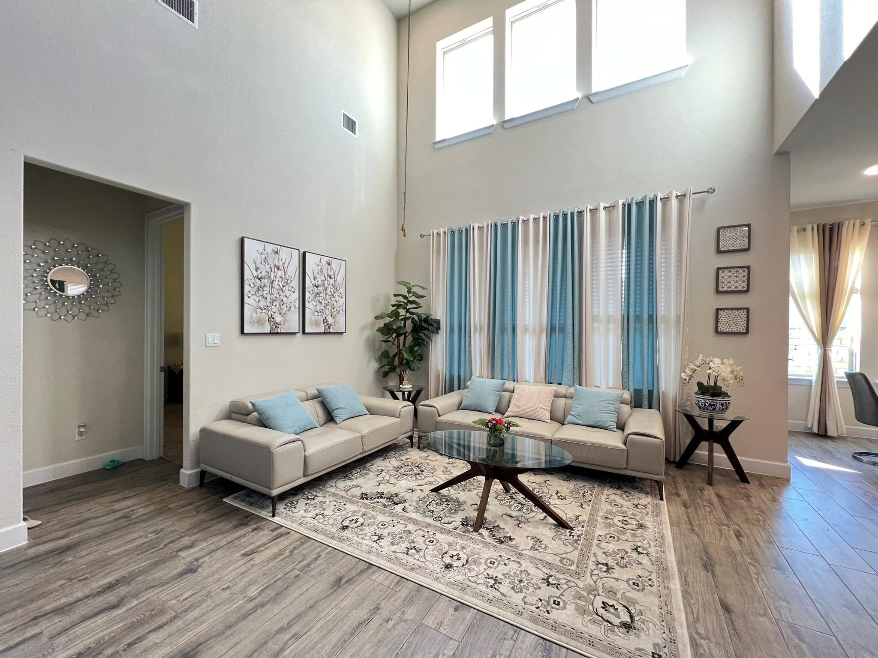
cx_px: 439
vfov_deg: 89.9
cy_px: 329
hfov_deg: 106.2
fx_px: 330
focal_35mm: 13
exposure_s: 1/60
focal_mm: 1.57
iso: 160
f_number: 1.8
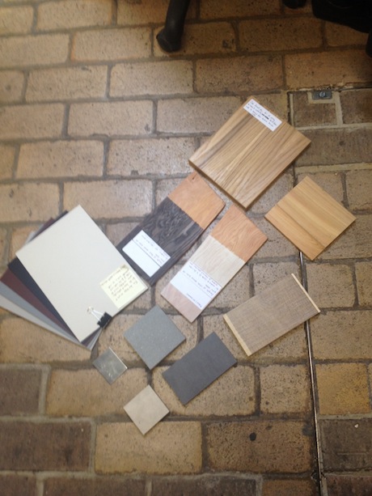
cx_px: 186
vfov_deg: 52.6
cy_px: 248
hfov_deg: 40.7
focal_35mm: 35
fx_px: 501
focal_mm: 4.28
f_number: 2.4
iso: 64
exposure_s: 1/30
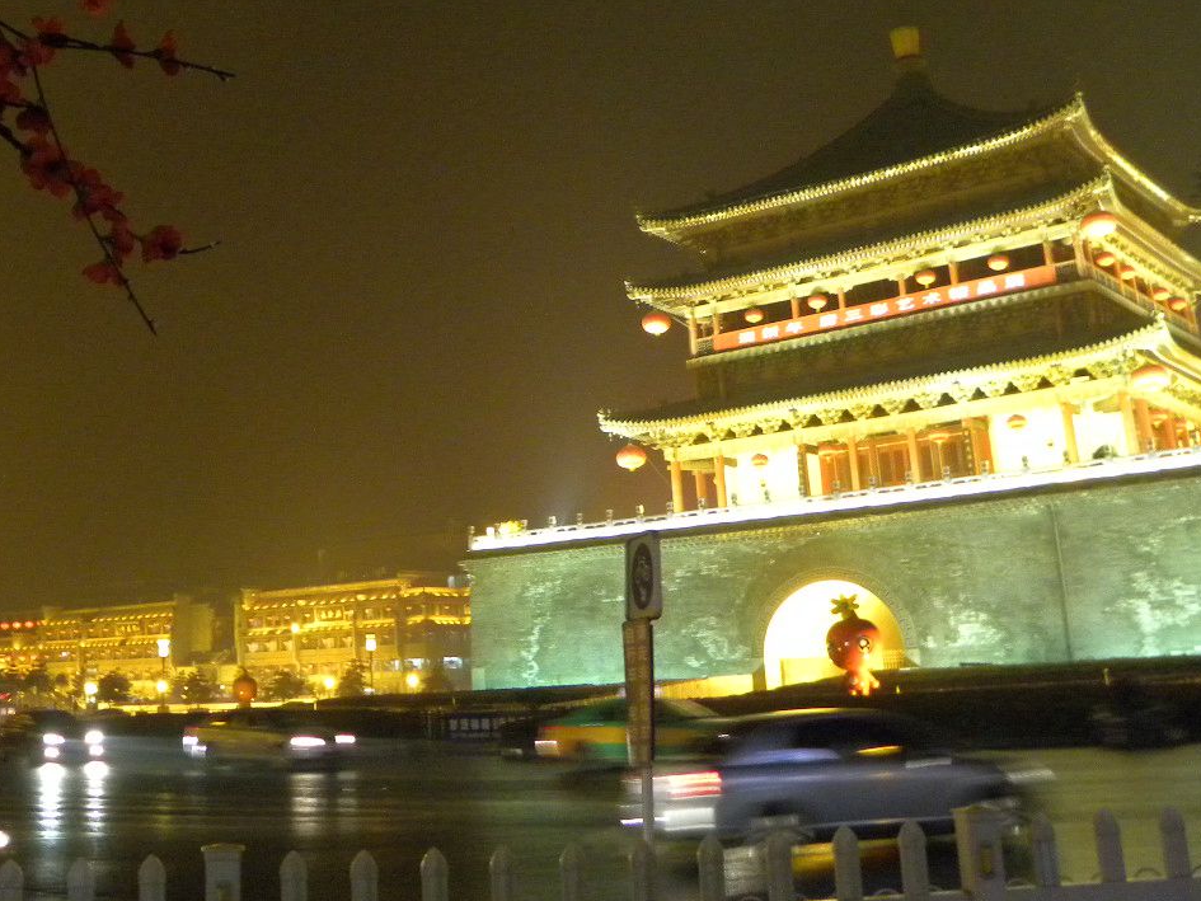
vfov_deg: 32.2
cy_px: 221
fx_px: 1527
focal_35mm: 44
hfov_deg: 41.7
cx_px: 300
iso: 400
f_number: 2.8
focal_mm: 4.6
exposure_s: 1/13.6
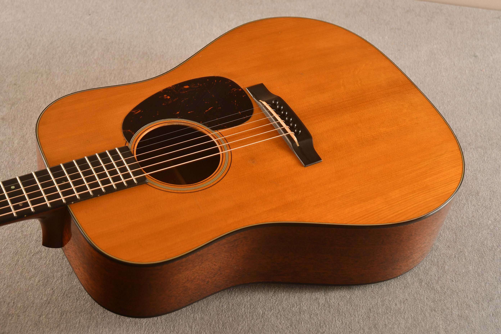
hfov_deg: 30.5
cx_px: 250
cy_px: 167
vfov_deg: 20.6
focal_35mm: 66
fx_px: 918
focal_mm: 44
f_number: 4.5
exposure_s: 1/10
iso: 200
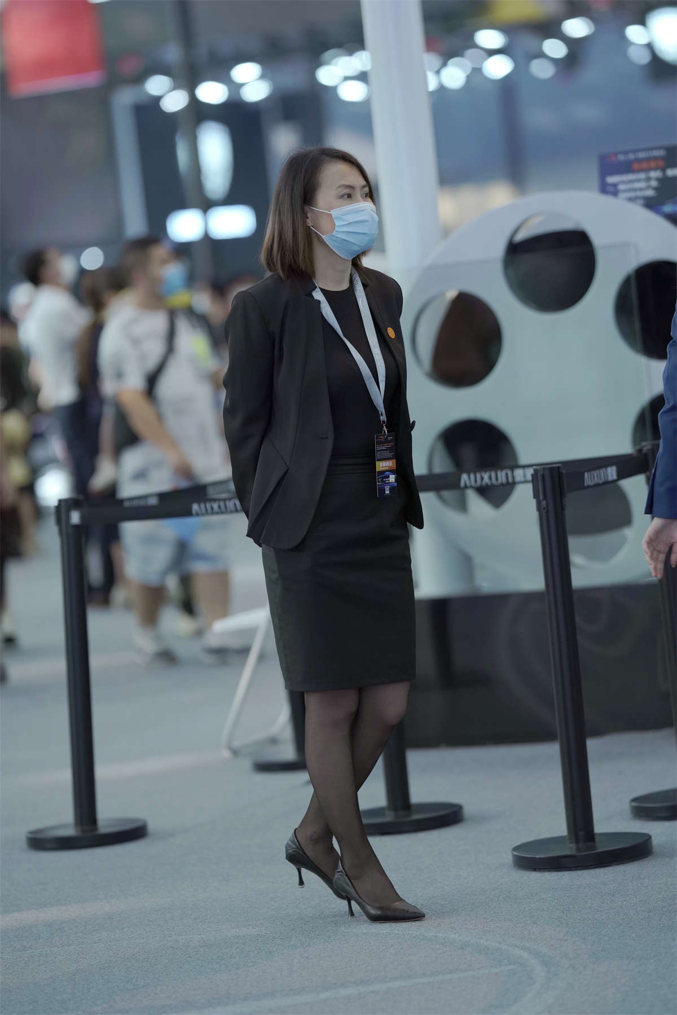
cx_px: 338
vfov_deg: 15.2
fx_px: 3806
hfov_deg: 10.2
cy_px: 508
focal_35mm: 135
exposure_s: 1/400
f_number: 2.2
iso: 640
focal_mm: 135
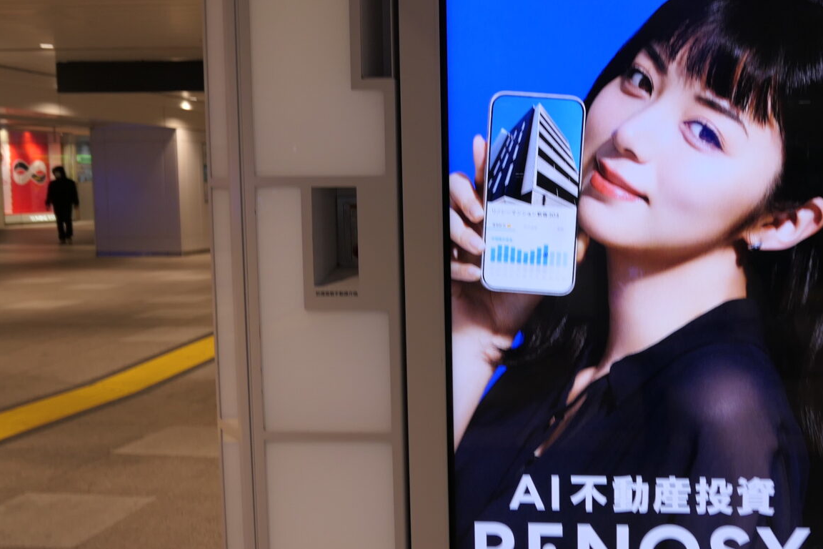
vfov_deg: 33.4
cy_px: 274
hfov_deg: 46.9
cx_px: 604
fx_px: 914
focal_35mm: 40
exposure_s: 1/125
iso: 125
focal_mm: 8.8
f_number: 2.2
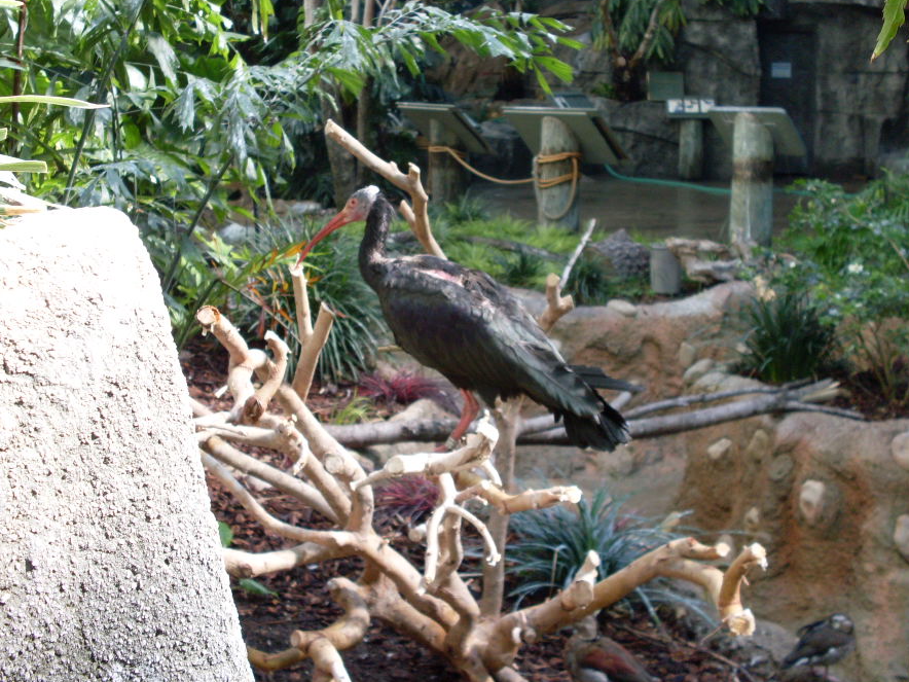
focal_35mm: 44
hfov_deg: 42.9
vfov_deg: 32.8
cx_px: 461
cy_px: 297
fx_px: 1155
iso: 80
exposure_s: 1/125
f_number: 2.8
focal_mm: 6.3
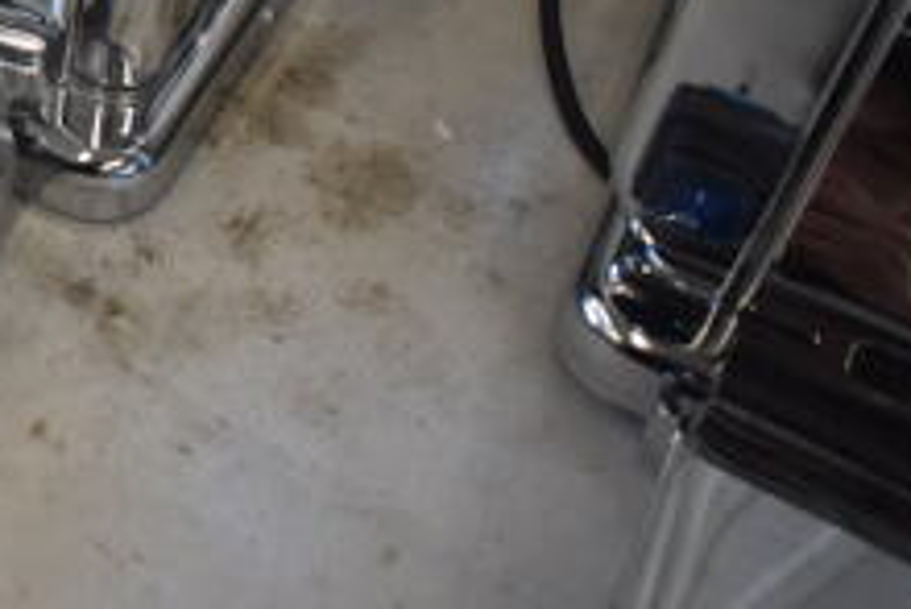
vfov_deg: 17.4
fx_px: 1899
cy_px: -104
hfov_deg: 23.7
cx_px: -282
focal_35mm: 75
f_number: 3.5
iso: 800
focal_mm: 18
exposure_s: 1/250
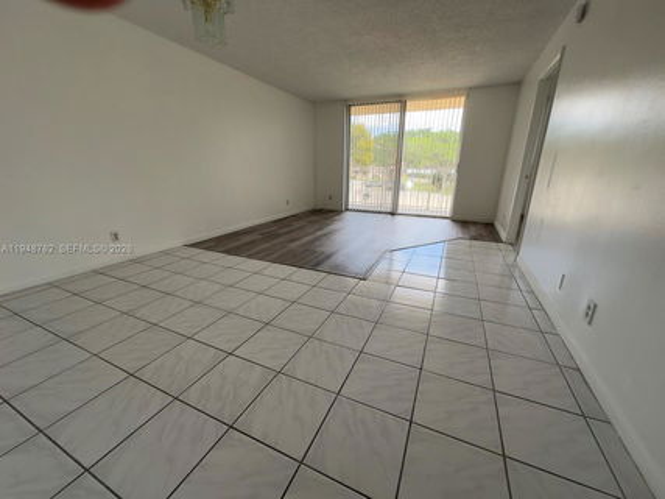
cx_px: 332
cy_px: 250
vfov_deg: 85.6
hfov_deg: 102.1
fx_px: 269
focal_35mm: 14
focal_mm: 2.22
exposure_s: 1/120
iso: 50
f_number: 2.2
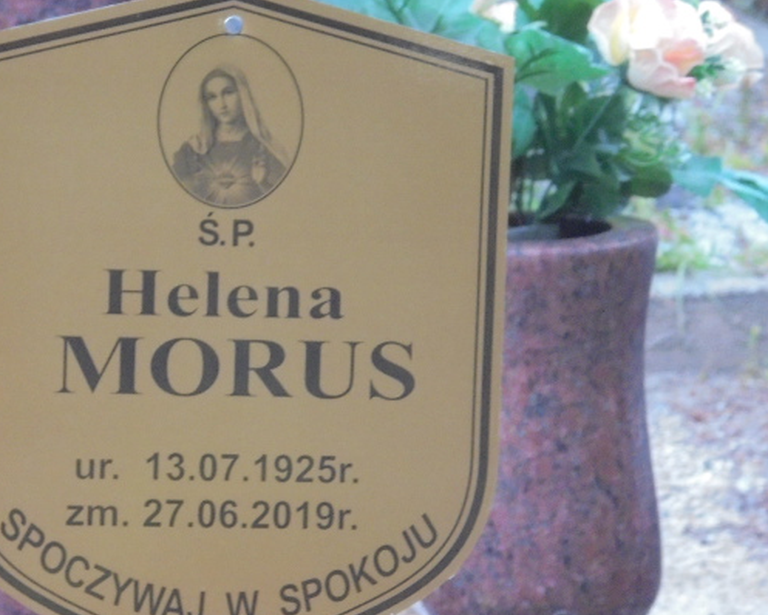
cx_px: 300
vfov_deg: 7.9
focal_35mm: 196
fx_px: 4457
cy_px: 351
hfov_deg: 9.8
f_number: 6.5
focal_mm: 27.6
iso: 500
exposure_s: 1/60
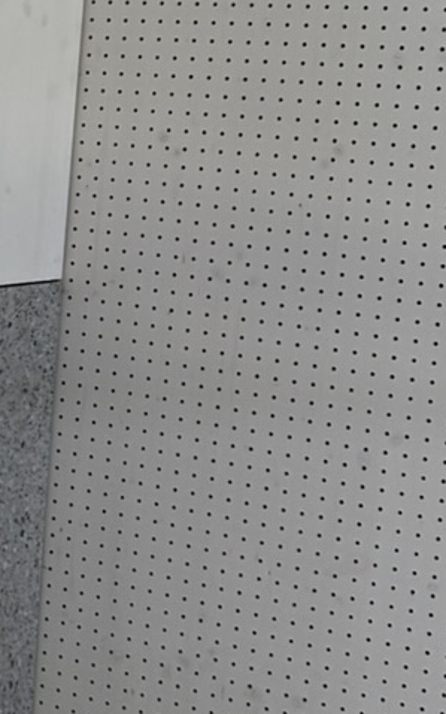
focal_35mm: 109
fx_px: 2119
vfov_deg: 19.0
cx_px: -577
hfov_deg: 10.5
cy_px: 233
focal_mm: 6.76
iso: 100
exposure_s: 1/152
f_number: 1.78
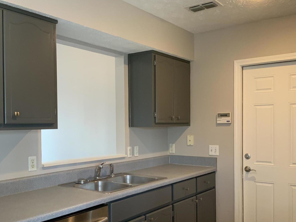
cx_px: 131
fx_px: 333
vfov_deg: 36.7
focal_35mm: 39
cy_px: 132
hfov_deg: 47.8
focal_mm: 3
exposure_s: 1/60
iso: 200
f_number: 1.8
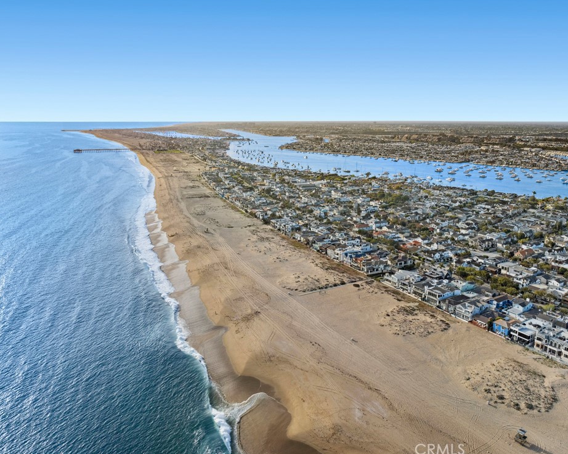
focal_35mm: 26
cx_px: 301
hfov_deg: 66.0
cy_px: 222
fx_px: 437
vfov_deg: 54.9
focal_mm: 12.3
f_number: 2.8
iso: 180
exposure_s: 1/1250
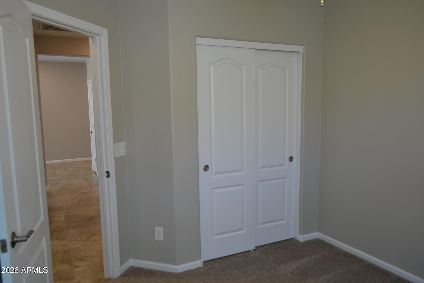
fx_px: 318
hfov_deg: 67.4
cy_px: 142
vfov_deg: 47.9
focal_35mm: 27
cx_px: 212
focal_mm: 18
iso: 400
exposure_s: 1/50
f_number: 3.5
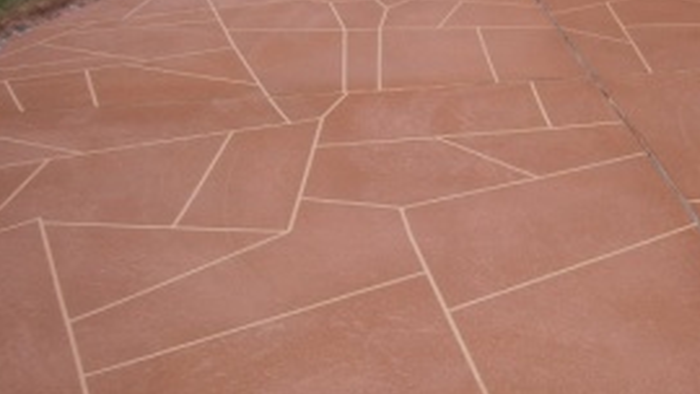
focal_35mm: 47
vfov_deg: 25.4
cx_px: 433
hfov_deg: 43.4
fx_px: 873
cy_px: 213
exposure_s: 1/250
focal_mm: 4.7
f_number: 2.8
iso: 80
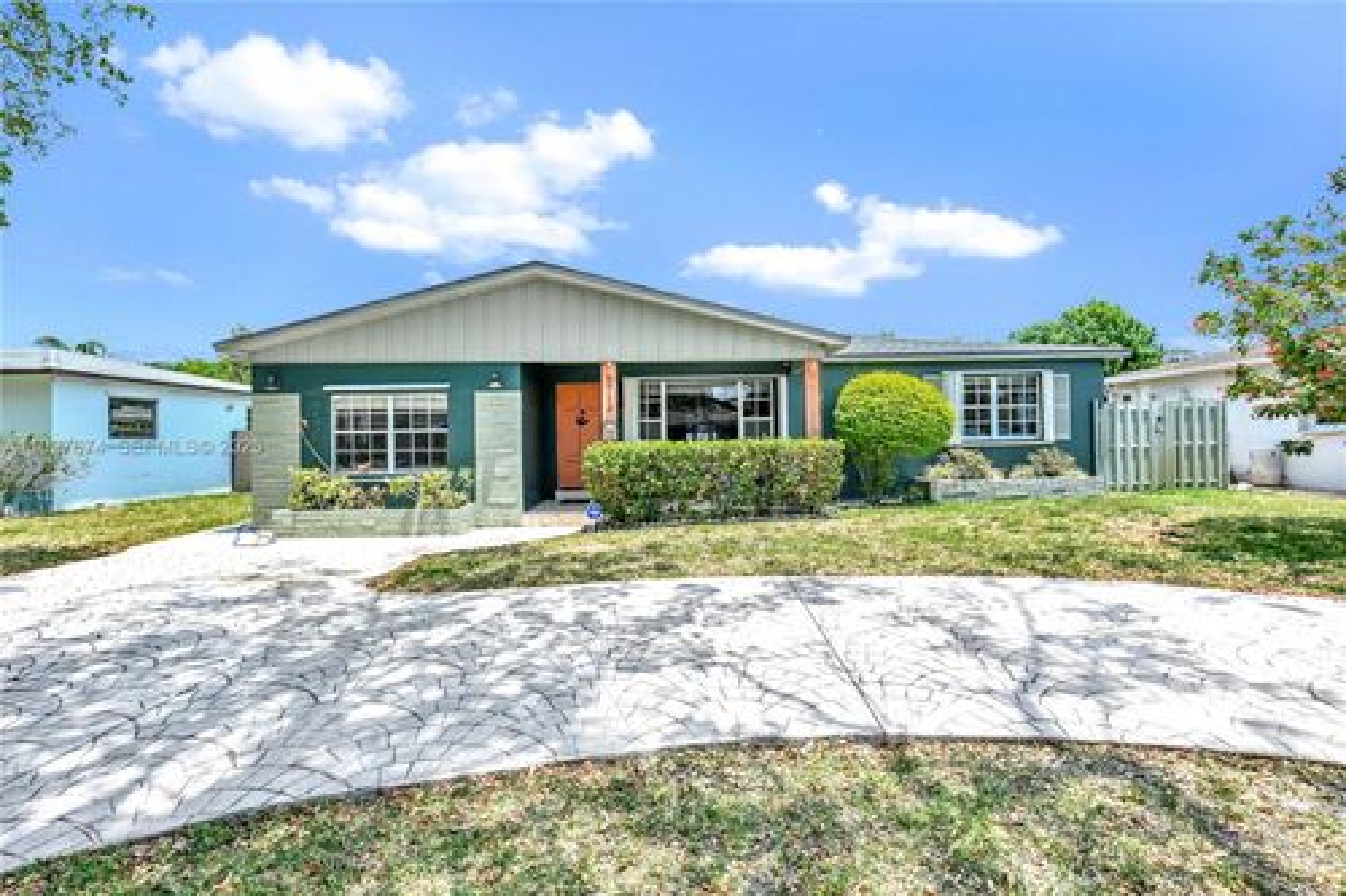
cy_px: 448
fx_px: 617
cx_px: 673
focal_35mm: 16
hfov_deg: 95.0
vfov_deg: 72.0
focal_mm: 16.5
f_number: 6.3
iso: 100
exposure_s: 1/160
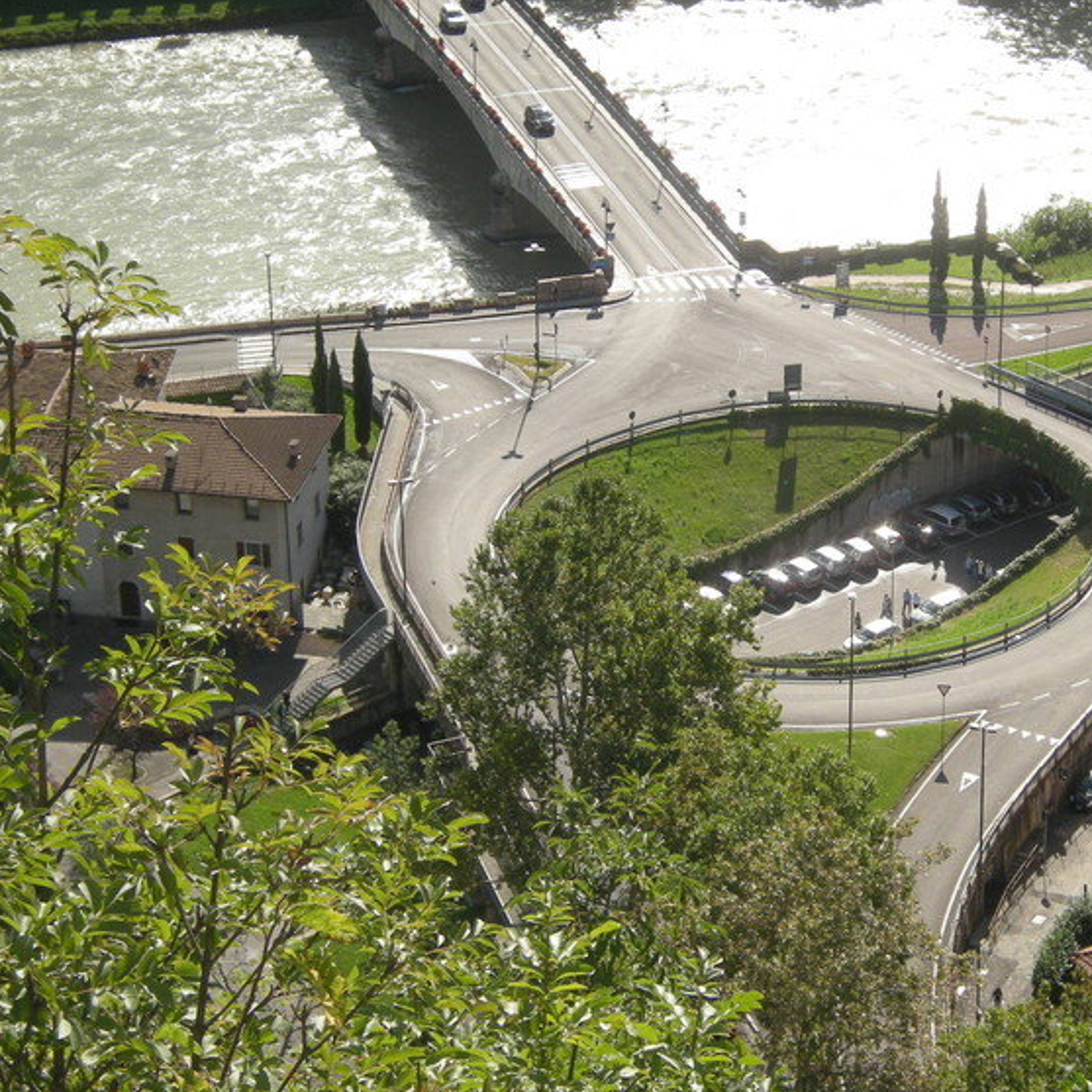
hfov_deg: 17.5
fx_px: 3533
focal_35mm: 99
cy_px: 512
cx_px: 763
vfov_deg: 17.6
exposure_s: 1/377
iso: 91
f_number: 4.8
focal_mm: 13
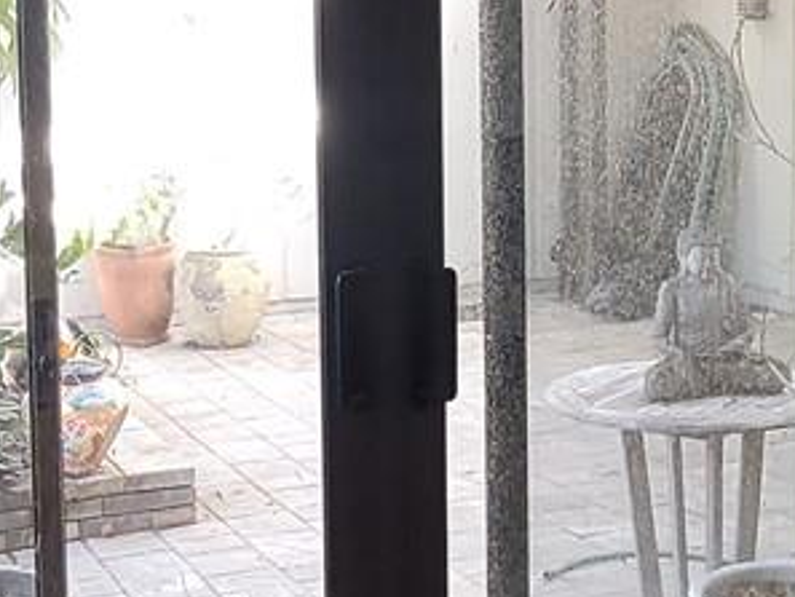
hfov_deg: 27.6
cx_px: 273
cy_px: 120
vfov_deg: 20.8
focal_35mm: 70
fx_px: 1608
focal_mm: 2.2
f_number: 2.2
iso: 160
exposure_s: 1/60
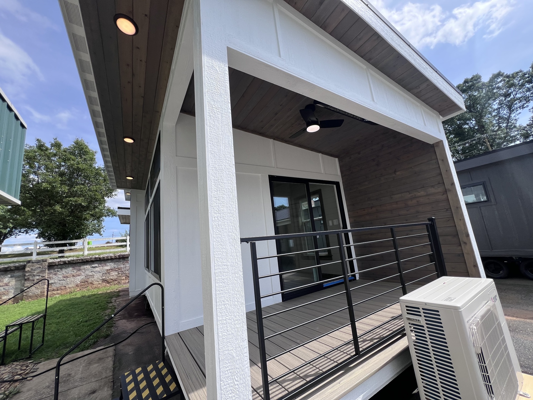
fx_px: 200
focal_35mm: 13
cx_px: 266
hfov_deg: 106.2
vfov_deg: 89.9
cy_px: 200
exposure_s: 1/1206
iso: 32
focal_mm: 1.57
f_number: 1.8
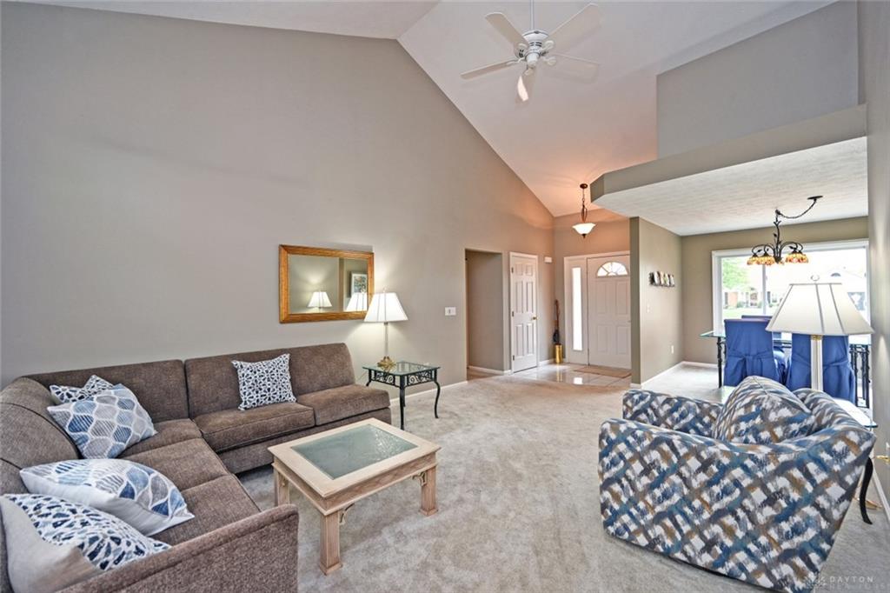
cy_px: 296
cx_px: 445
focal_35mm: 14
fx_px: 346
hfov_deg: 104.3
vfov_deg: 81.2
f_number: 4
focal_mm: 14
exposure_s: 1/60
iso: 320
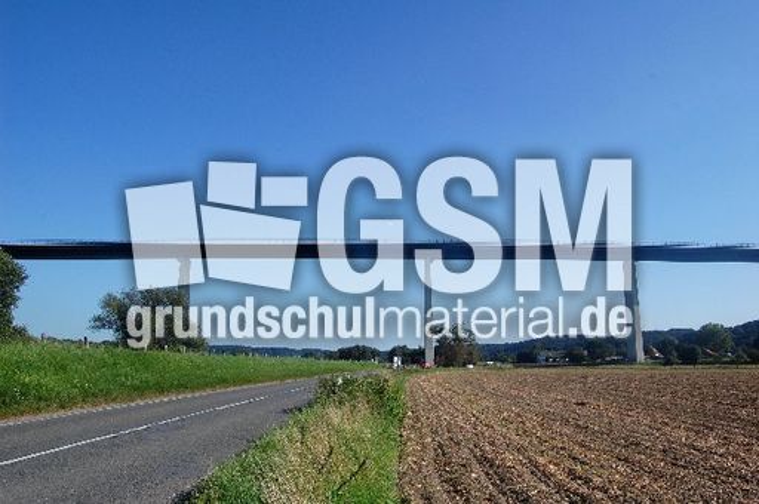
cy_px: 252
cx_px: 380
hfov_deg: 67.4
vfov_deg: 47.8
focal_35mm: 27
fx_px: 569
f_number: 10
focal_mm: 18
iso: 200
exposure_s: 1/320
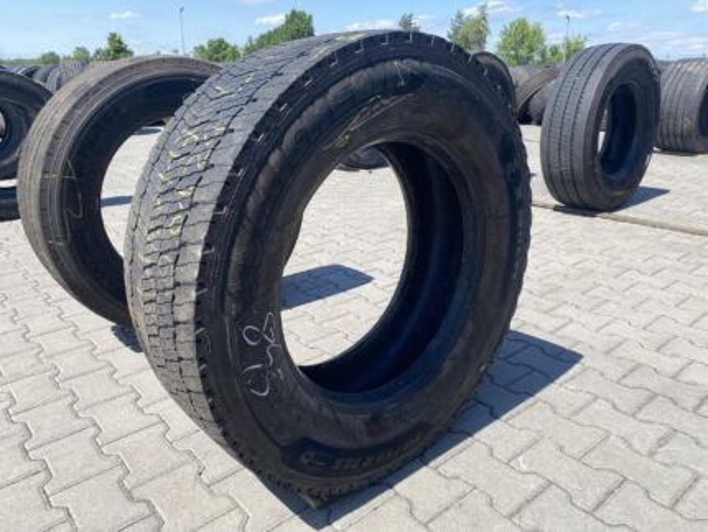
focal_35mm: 26
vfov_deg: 53.1
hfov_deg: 67.3
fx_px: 532
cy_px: 266
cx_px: 354
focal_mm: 4.25
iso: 32
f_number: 1.8
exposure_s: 1/1678
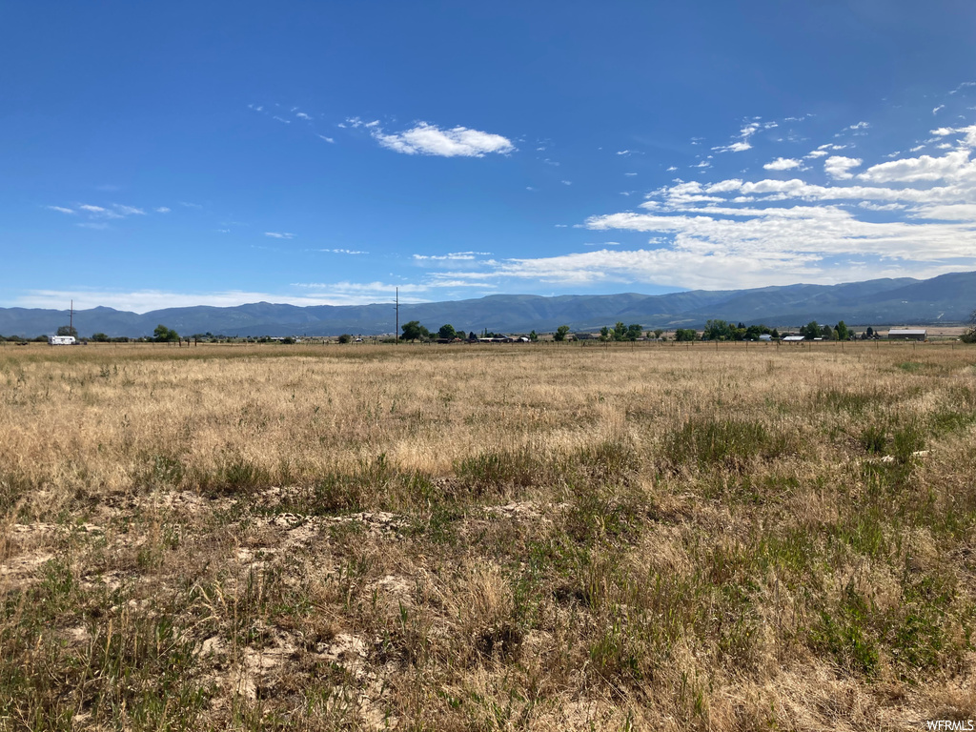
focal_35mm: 28
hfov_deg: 63.4
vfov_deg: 49.7
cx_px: 488
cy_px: 366
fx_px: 789
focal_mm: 3.99
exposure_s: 1/2857
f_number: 1.8
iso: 20
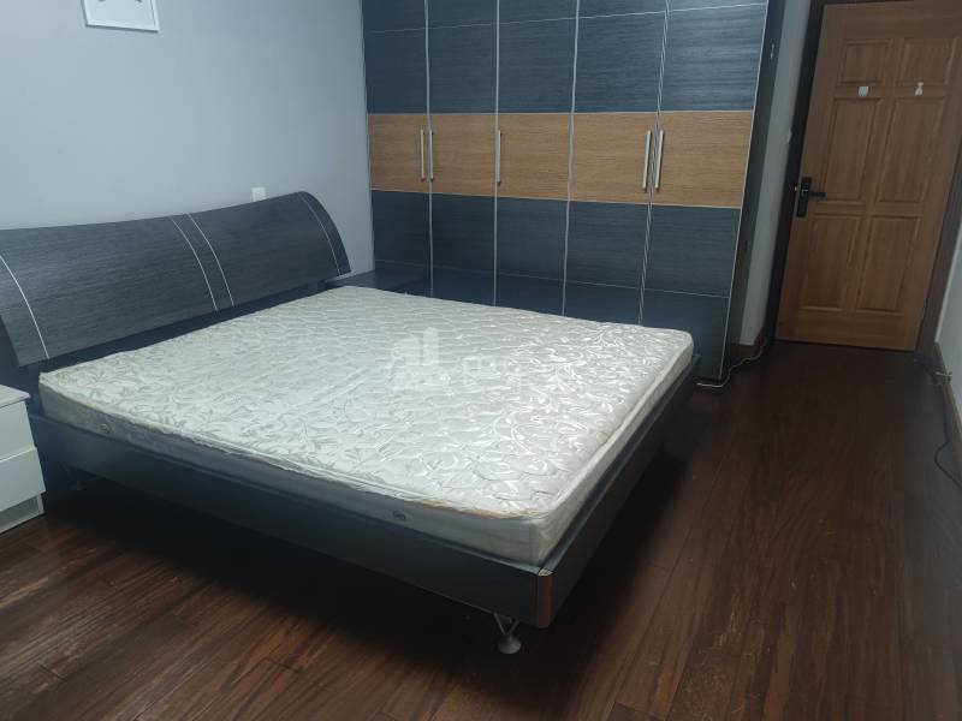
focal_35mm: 24
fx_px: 667
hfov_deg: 71.6
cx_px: 481
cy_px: 360
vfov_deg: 56.8
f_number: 1.85
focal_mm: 6.78
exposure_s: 1/50
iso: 442
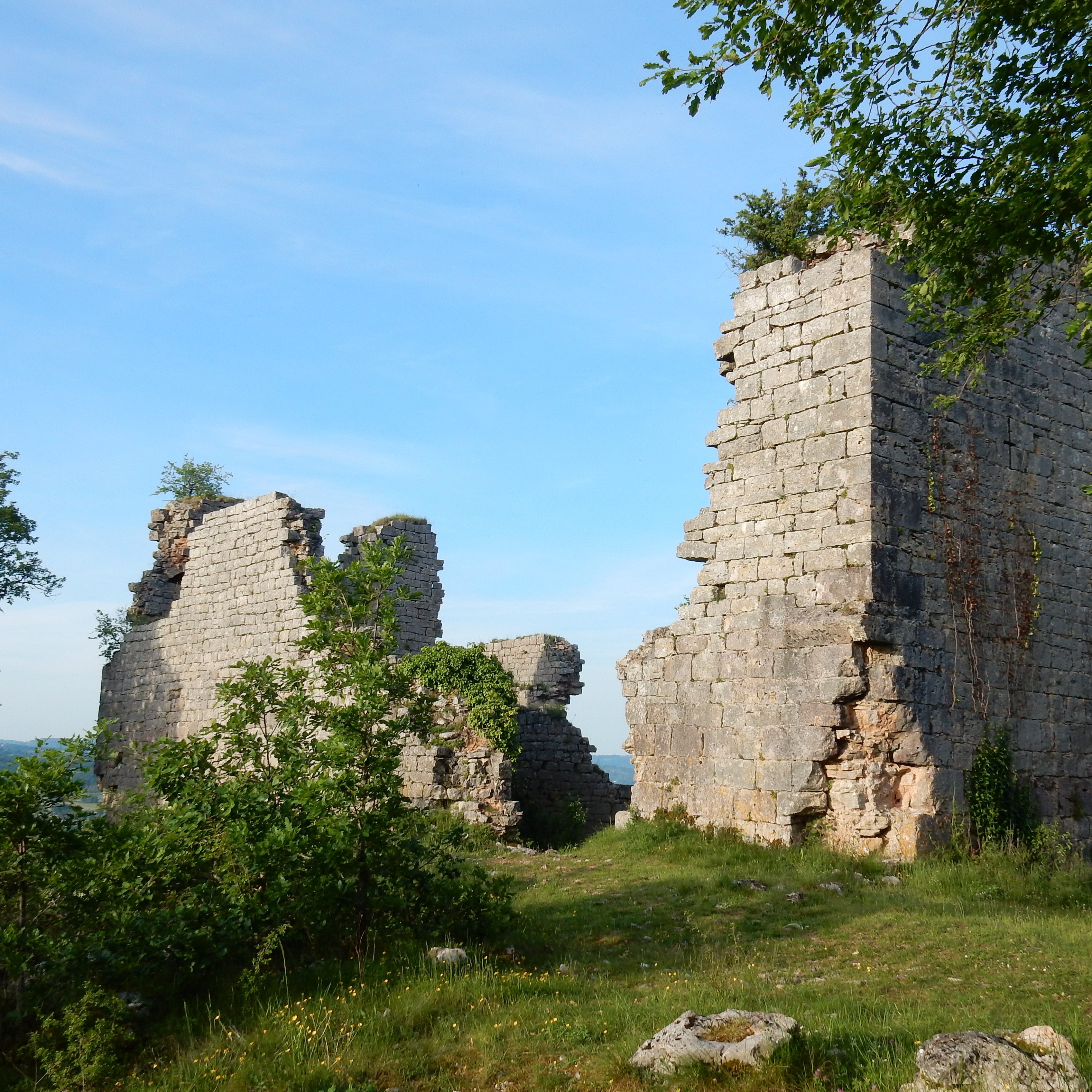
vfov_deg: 46.0
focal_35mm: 36
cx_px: 580
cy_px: 543
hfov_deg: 46.0
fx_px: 1285
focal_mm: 5.4
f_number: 4
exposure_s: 1/500
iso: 125
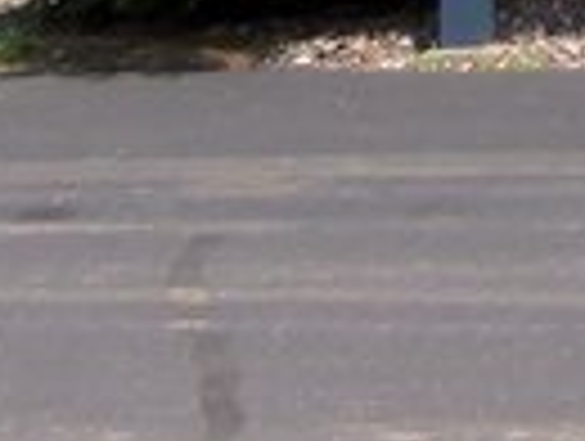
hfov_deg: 10.3
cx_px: 1269
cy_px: -882
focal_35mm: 172
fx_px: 2912
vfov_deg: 7.6
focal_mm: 5.1
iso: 64
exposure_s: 1/500
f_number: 3.9
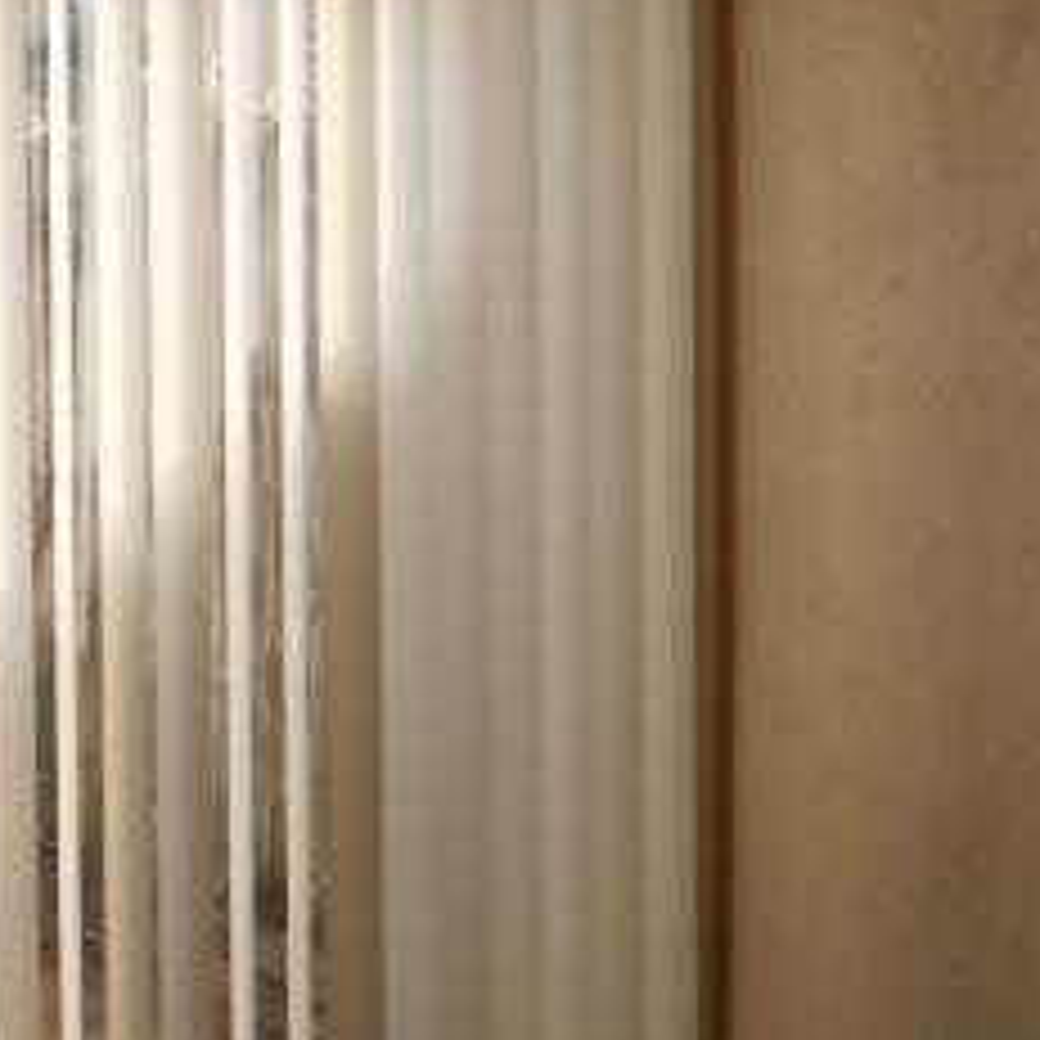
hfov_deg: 19.7
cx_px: 482
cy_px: 302
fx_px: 2991
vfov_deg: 19.6
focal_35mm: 88
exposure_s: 1/500
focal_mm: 6.3
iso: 100
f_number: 3.1
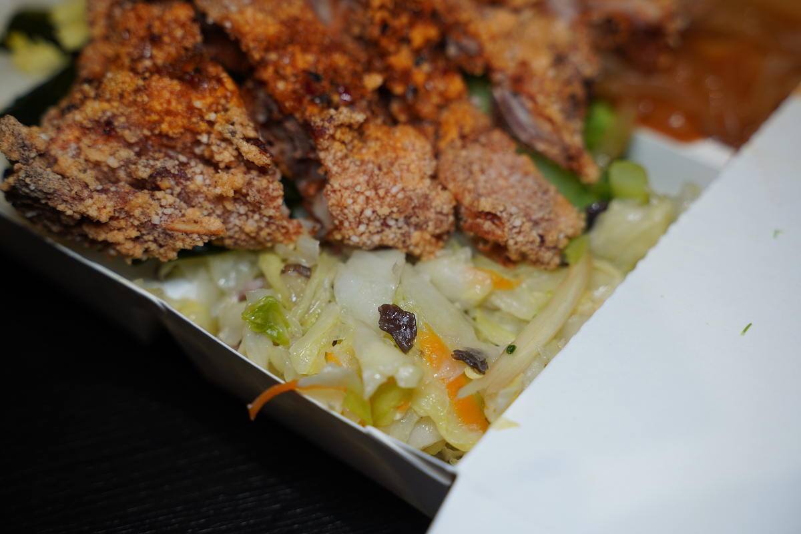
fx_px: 1491
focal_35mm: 67
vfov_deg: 20.3
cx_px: 400
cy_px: 267
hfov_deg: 30.1
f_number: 4
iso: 100
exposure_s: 1/80
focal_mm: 67
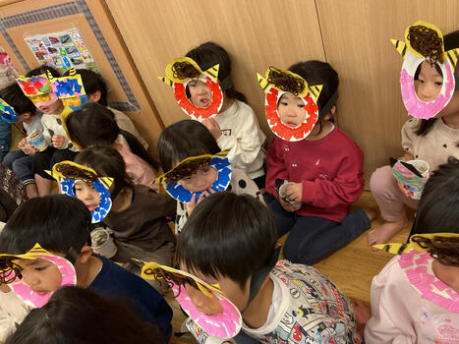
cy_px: 167
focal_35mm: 30
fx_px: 398
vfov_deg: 46.8
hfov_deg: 60.0
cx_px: 230
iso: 125
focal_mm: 3.99
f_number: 1.8
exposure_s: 1/50
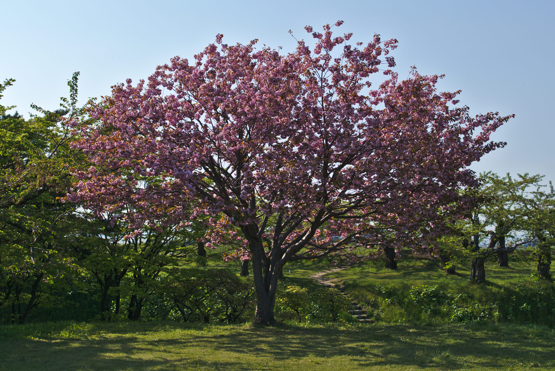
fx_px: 810
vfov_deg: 25.8
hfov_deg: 37.8
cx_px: 278
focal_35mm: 52
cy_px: 186
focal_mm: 35
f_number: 5.6
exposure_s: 1/500
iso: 100
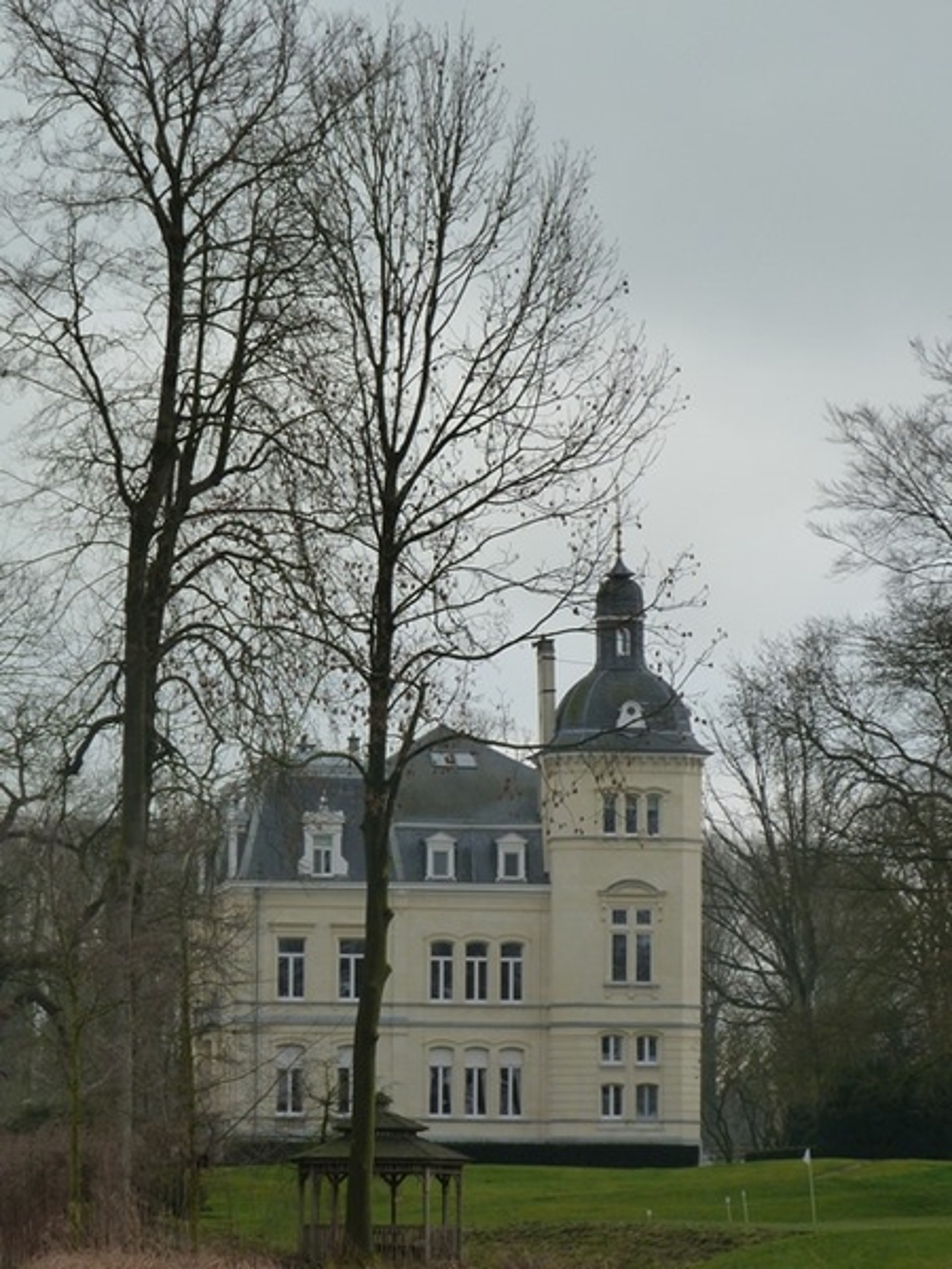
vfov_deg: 12.0
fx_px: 6014
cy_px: 634
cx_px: 476
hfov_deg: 9.1
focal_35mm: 164
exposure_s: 1/160
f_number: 4
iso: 125
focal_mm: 29.5
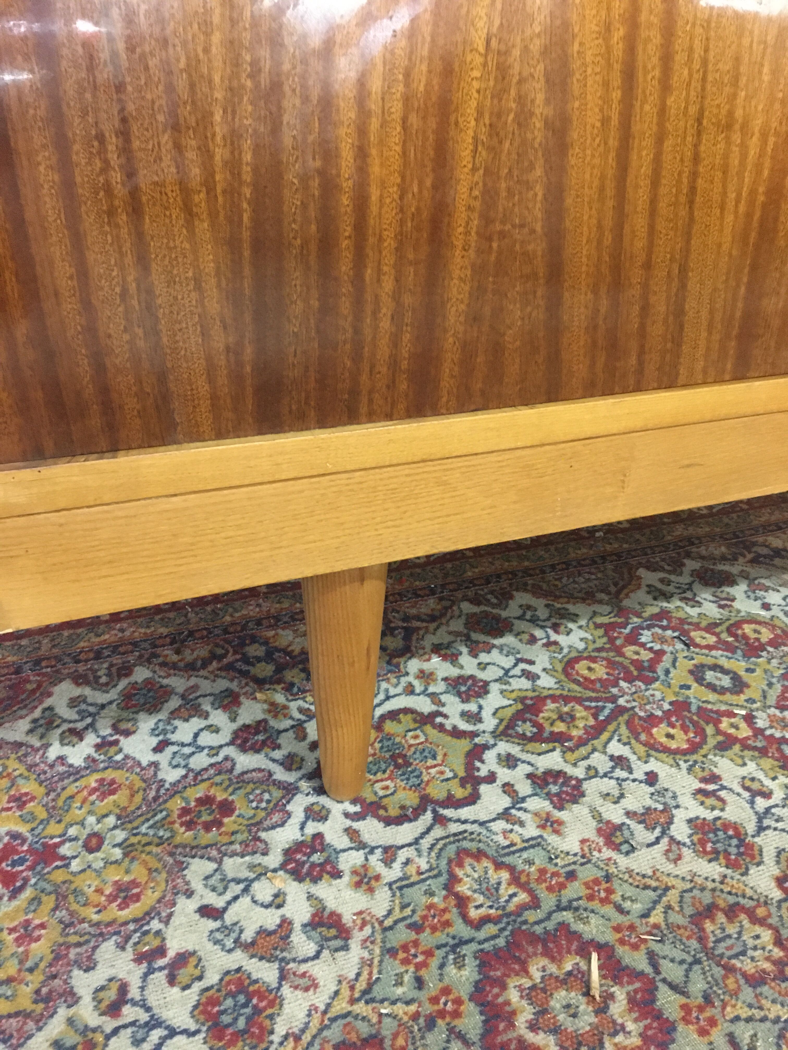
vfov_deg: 61.7
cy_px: 525
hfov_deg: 48.2
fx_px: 880
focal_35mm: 29
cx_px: 394
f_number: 2.2
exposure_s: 1/17
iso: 320
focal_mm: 4.15
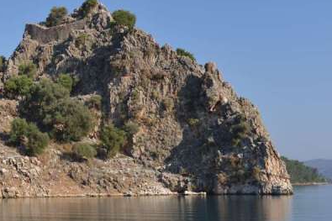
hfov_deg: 25.3
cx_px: 16
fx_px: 710
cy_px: 114
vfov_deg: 17.7
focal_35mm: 77
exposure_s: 1/160
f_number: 6.3
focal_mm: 38
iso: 100
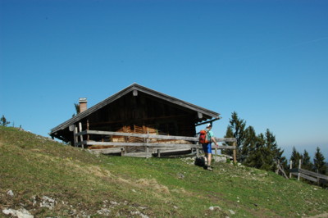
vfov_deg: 31.8
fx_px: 382
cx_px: 164
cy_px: 109
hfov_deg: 46.4
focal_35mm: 42
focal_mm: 28
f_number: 14
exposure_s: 1/200
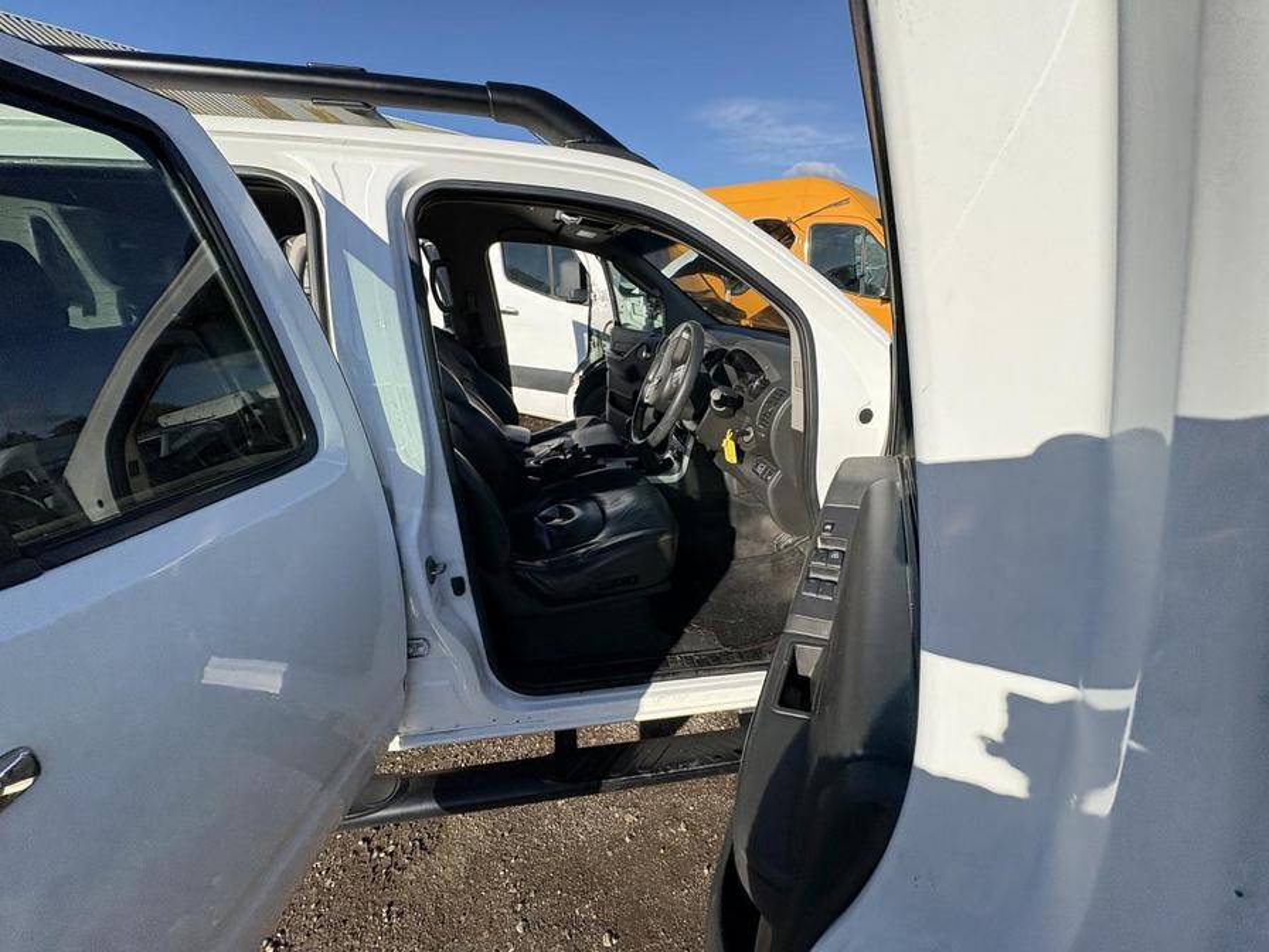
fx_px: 513
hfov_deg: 102.1
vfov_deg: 85.7
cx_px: 634
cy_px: 476
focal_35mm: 14
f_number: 2.2
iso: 50
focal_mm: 2.22
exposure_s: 1/1672
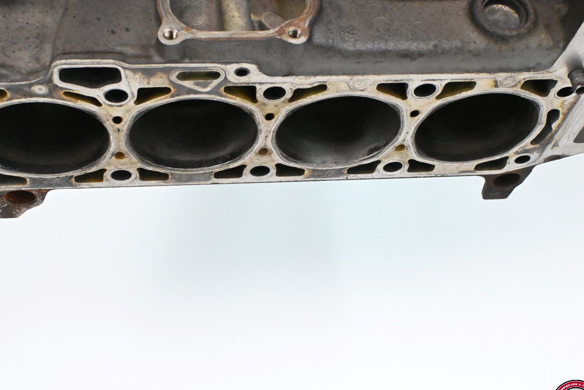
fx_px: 897
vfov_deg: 24.5
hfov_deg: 36.1
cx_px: 278
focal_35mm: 55
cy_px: 204
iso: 12800
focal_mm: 31.5
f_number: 7.1
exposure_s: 1/1000
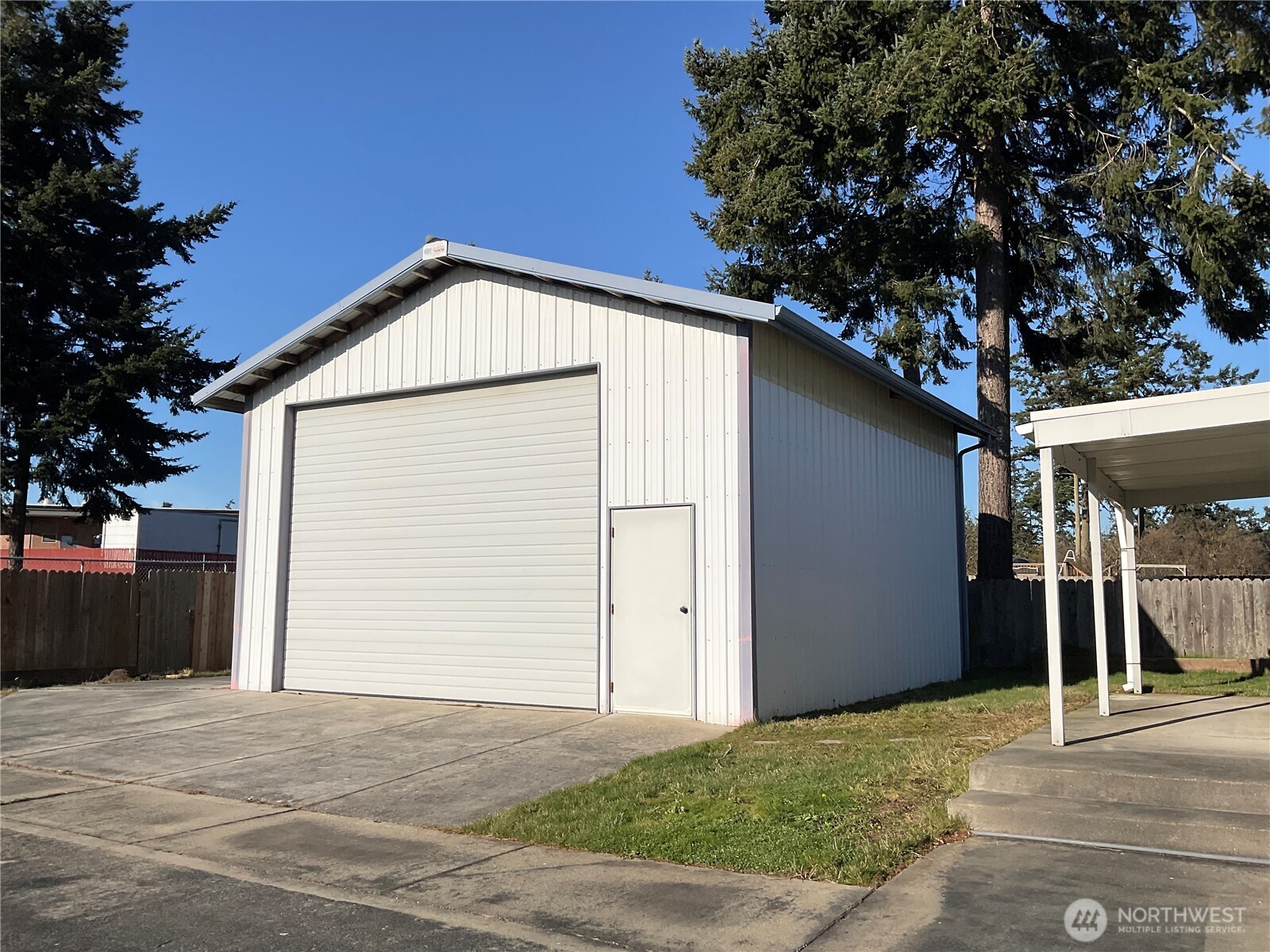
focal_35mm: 29
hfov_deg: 61.7
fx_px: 1064
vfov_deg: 48.2
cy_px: 476
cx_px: 635
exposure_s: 1/4065
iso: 16
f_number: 1.8
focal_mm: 3
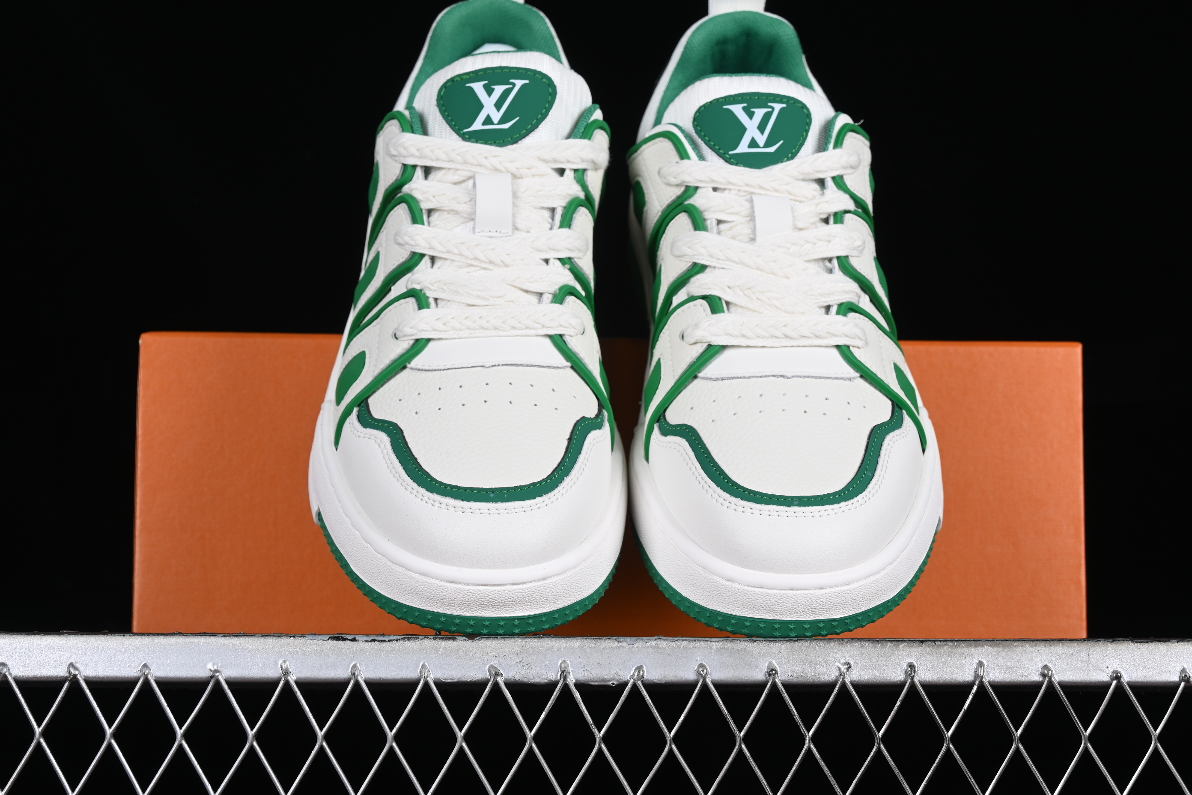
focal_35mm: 75
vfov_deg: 18.2
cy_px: 398
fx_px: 2483
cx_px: 596
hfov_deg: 27.0
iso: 160
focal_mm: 50
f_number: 8
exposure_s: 1/80
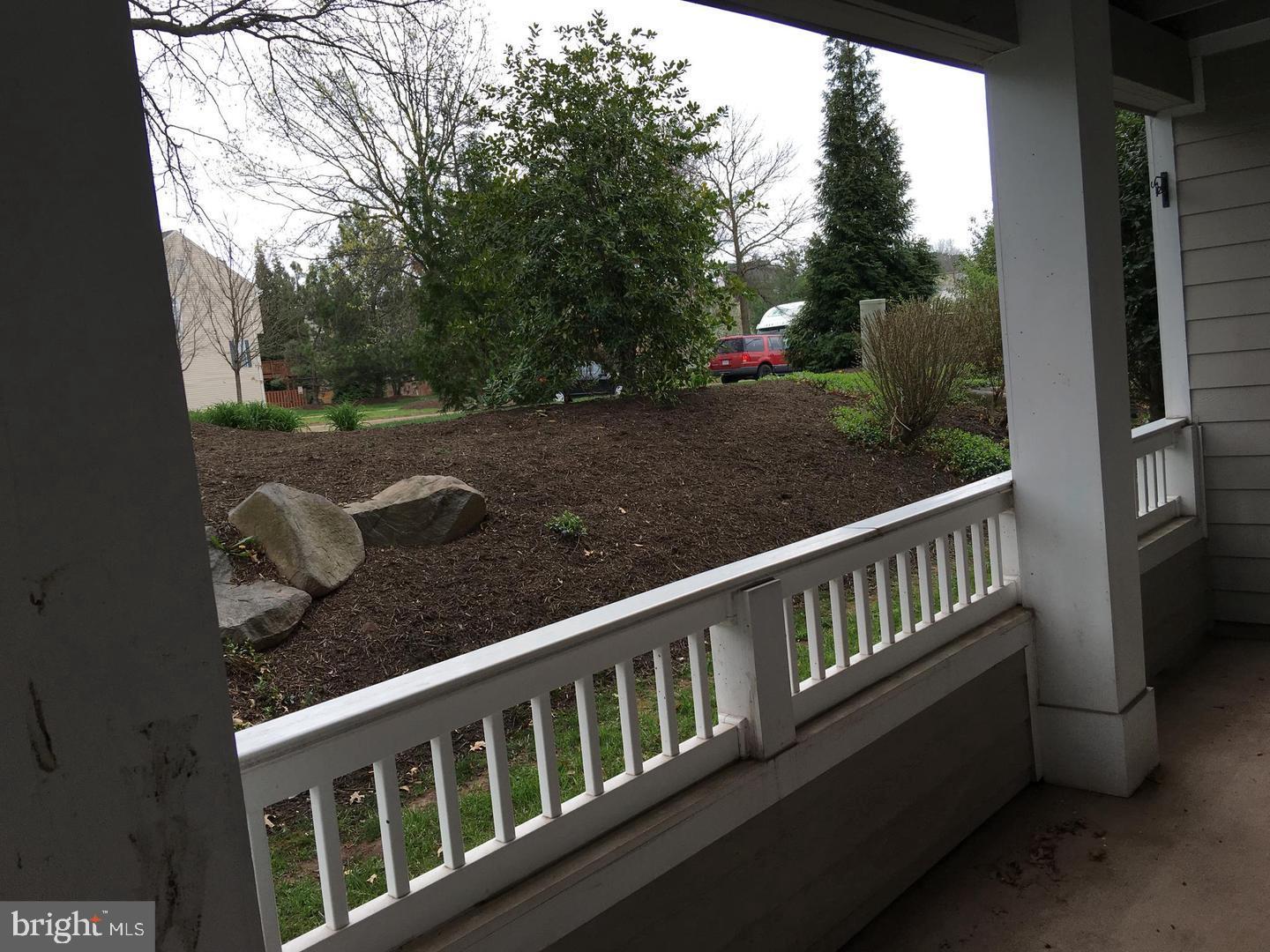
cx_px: 635
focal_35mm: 29
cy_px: 476
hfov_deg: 61.7
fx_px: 1064
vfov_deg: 48.2
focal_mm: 4.15
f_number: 2.2
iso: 25
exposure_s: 1/409
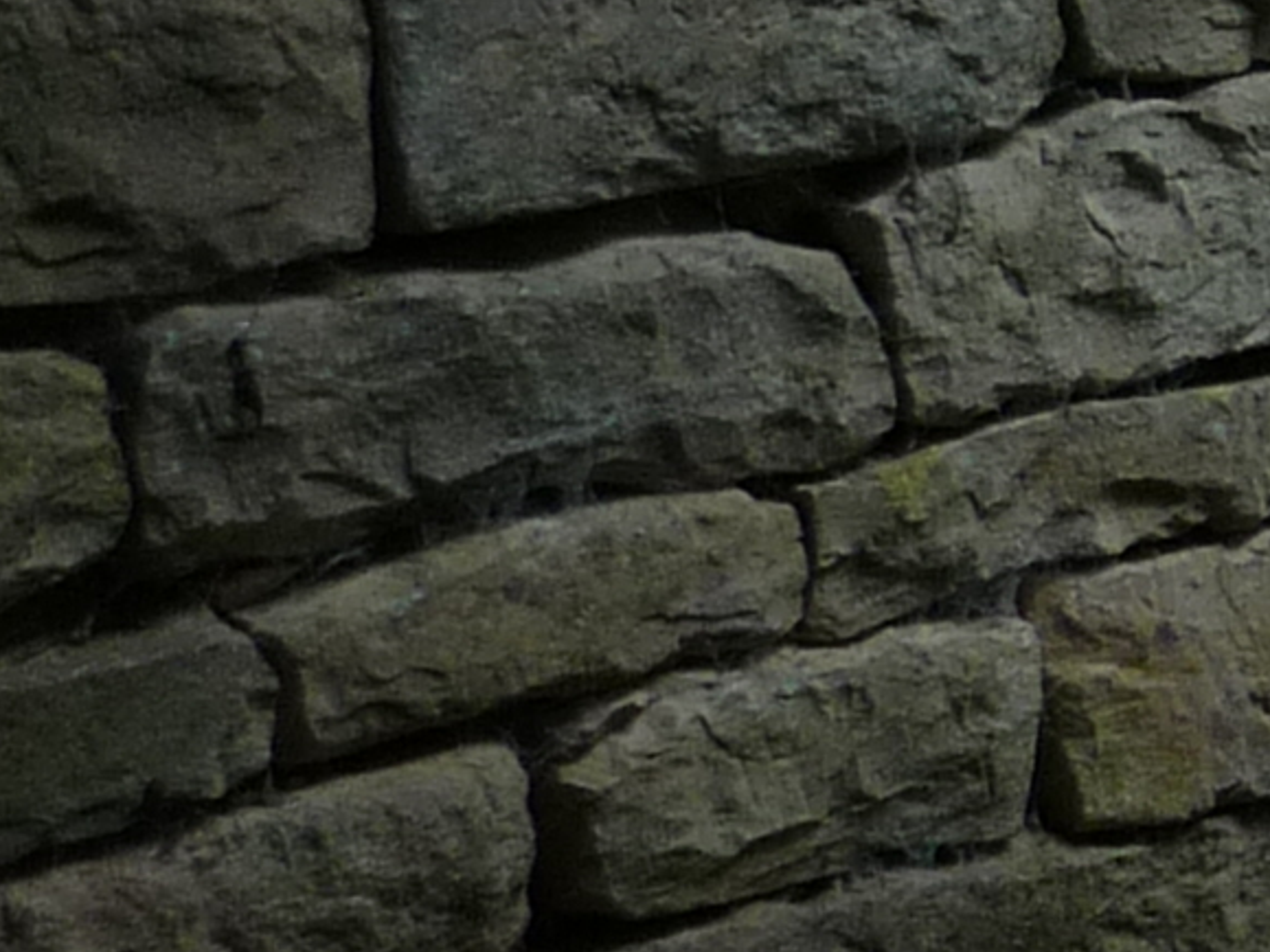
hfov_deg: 9.0
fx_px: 6823
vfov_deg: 8.0
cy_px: 814
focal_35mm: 186
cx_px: 3525
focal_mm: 5.5
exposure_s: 1/200
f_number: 2.8
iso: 100
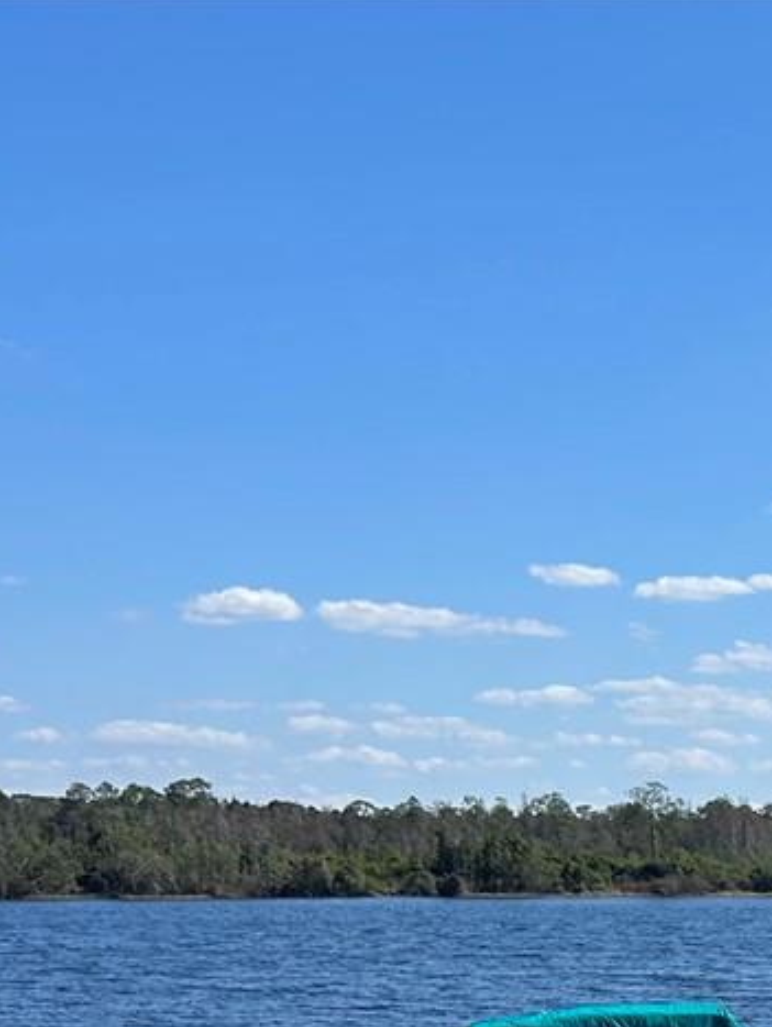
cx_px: 1315
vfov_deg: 20.2
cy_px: 1315
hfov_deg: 14.8
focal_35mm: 89
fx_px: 2643
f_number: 1.5
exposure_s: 1/5319
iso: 50
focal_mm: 5.7
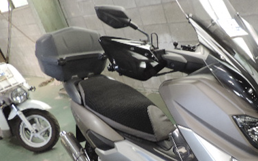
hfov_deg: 44.7
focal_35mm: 43
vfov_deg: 29.6
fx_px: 302
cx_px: 192
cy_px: 109
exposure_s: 1/30
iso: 220
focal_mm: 4.3
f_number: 3
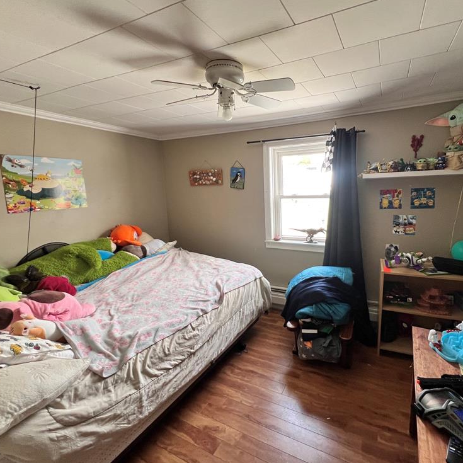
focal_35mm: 16
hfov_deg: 86.9
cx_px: 263
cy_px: 228
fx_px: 242
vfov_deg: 87.4
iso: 160
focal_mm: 1.57
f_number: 1.8
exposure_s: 1/99
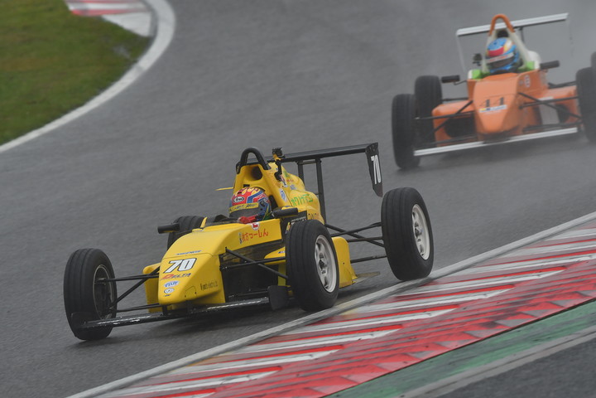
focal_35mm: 750
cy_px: 199
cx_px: 298
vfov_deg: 1.8
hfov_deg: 2.7
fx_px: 12416
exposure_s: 1/500
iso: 400
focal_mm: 500
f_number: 7.1
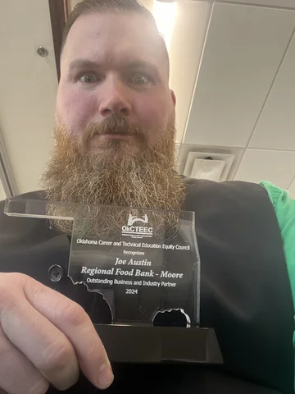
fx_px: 341
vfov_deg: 60.0
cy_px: 197
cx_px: 148
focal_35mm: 30
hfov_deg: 46.8
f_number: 2.2
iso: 125
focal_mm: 2.71
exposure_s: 1/60
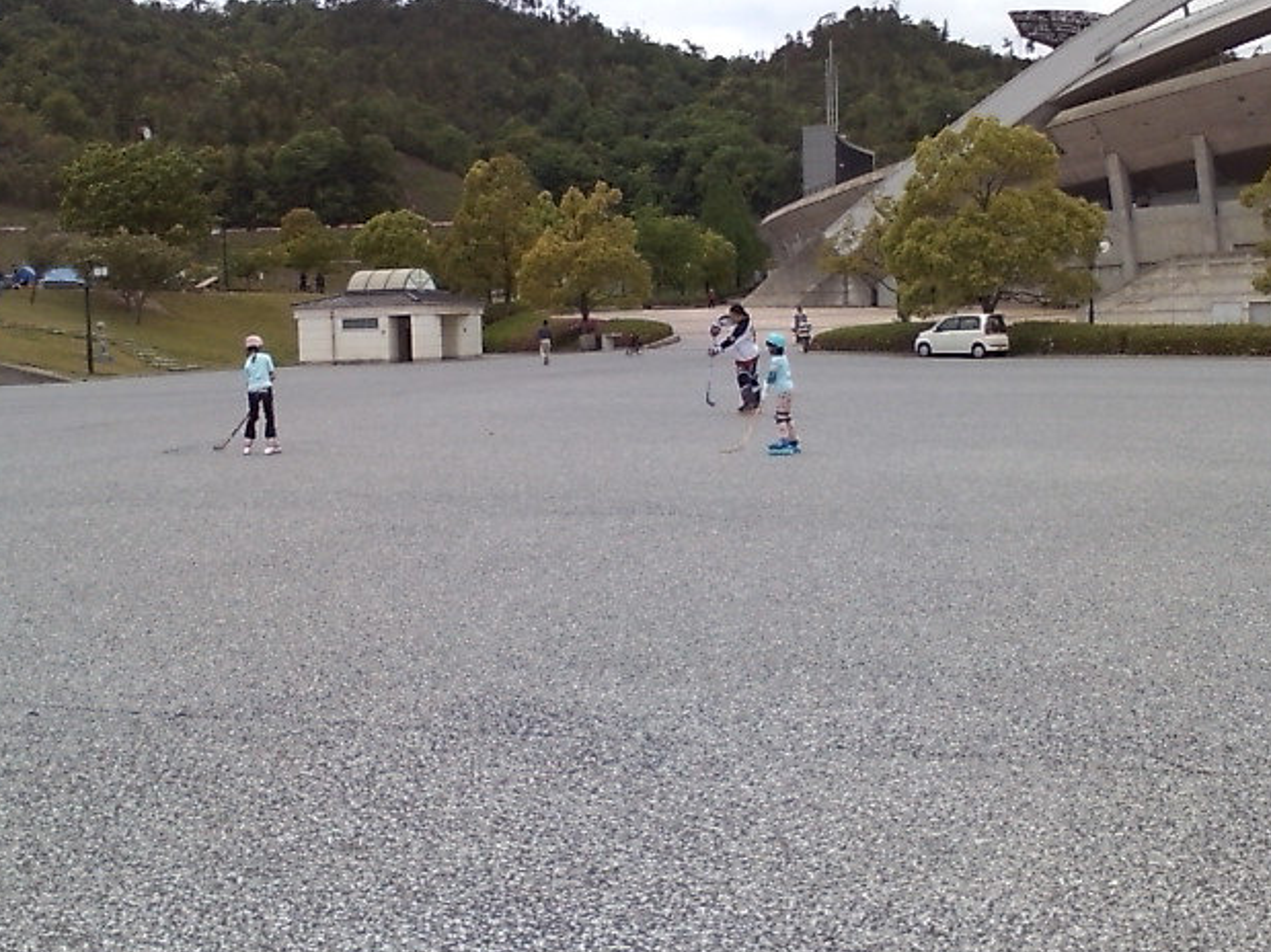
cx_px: 643
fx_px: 1101
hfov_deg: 60.0
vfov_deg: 46.8
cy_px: 470
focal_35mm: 30
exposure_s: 1/714
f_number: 3.5
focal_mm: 3.73
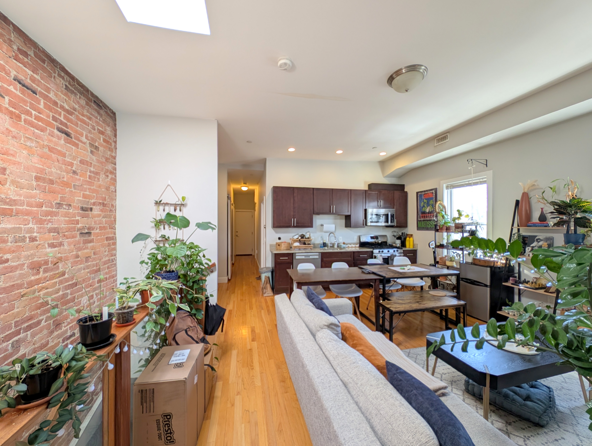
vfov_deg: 94.6
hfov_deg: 110.5
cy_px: 223
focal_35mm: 12
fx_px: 206
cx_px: 296
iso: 41
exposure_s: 1/66.2
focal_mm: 2.23
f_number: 1.95
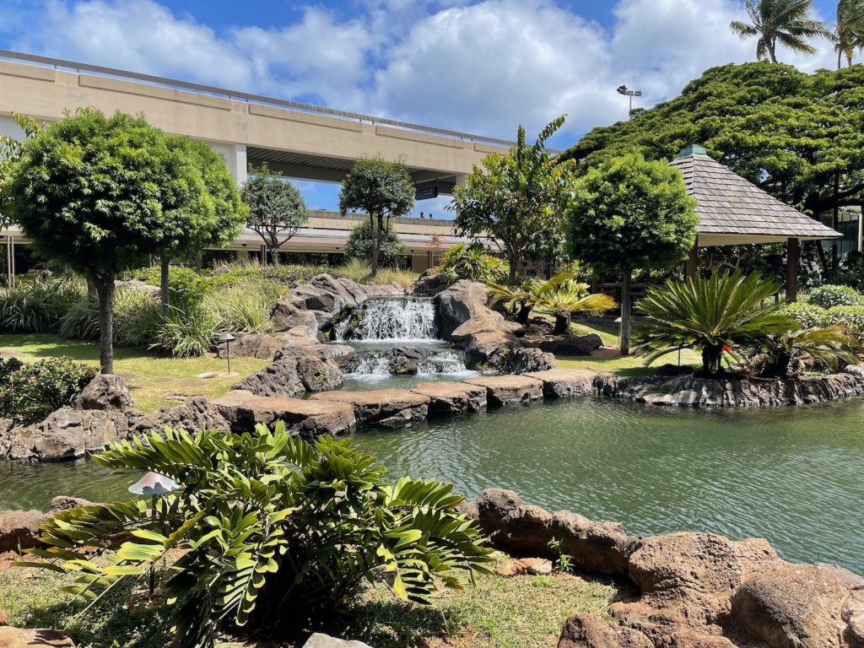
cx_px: 432
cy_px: 324
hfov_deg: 67.3
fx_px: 649
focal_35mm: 26
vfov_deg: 53.1
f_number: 1.6
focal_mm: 5.1
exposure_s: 1/2336
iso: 32
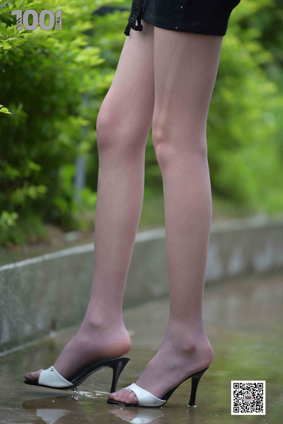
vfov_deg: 10.3
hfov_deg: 6.9
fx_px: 2358
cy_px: 212
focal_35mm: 200
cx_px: 142
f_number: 2.8
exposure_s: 1/250
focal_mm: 200
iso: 1250
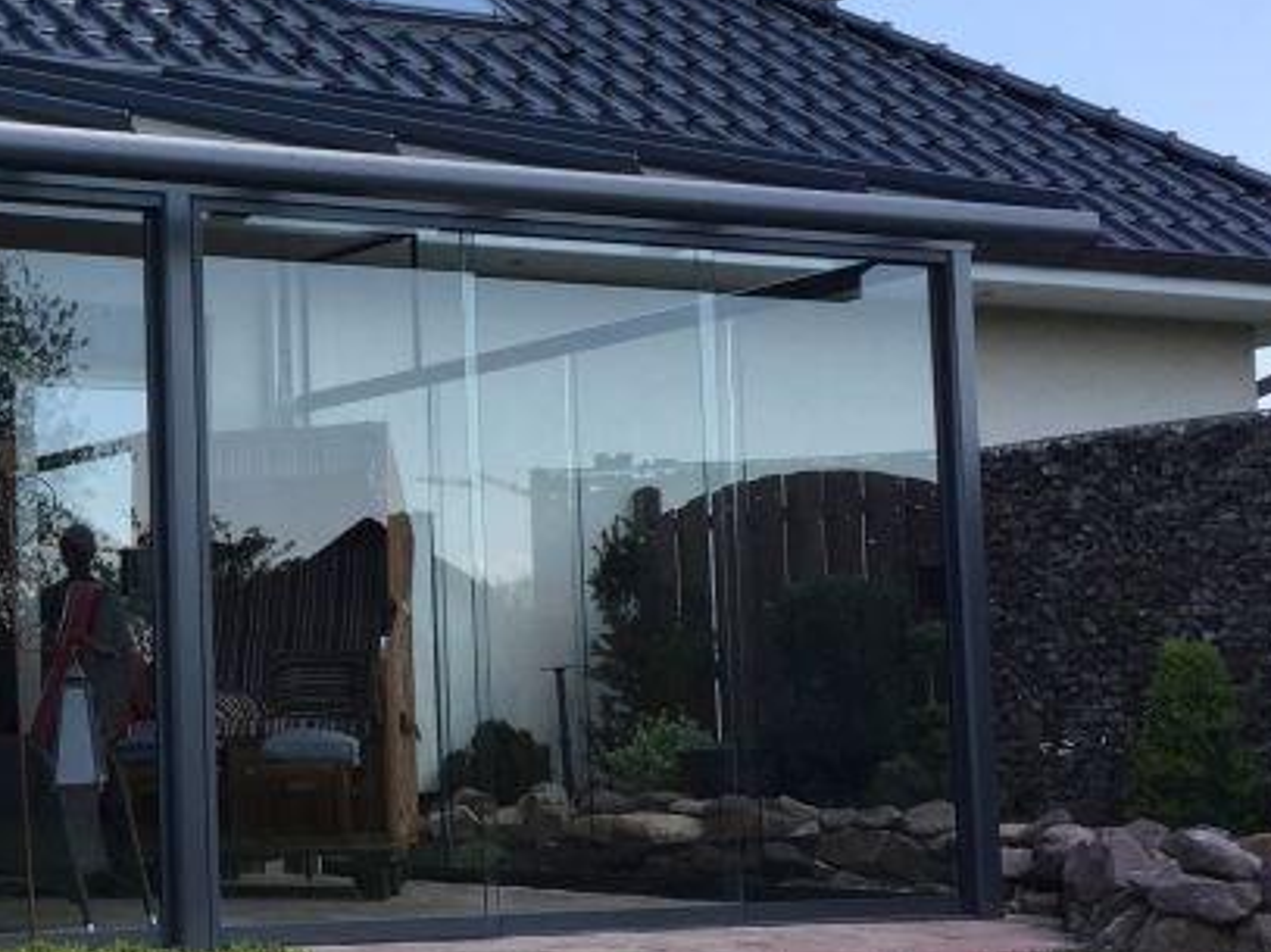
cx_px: -134
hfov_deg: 24.8
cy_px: 549
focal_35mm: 73
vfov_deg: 20.1
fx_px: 2680
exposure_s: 1/791
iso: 32
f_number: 2.2
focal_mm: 4.15
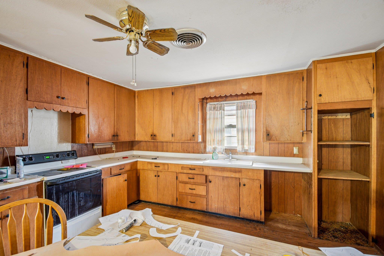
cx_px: 192
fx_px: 160
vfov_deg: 77.3
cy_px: 128
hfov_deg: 100.4
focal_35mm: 15
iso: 400
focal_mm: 10
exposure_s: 1
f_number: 8
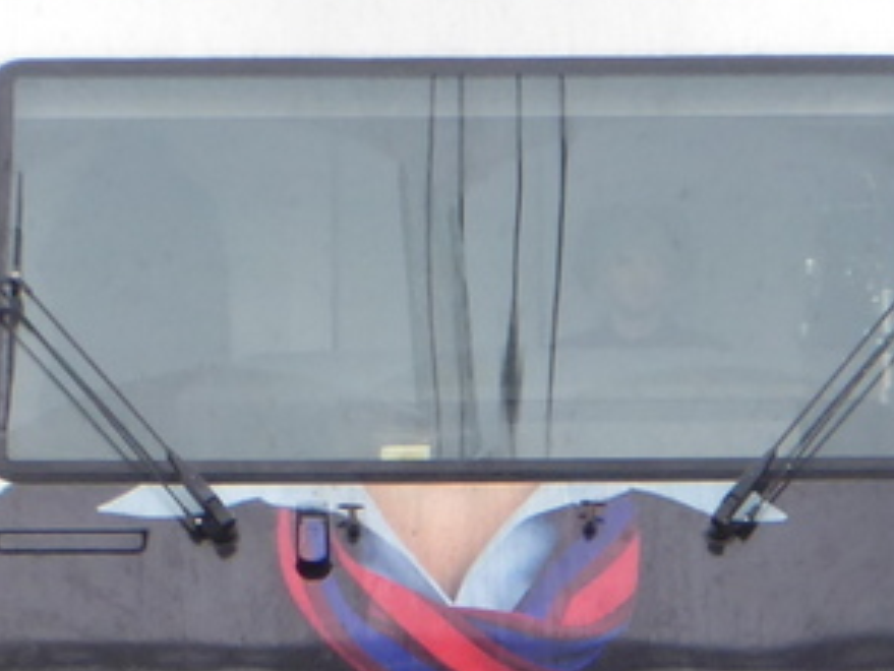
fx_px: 46920
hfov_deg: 1.1
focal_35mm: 1816
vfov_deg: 0.8
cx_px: 802
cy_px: 424
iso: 125
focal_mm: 71.7
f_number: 6
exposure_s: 1/100
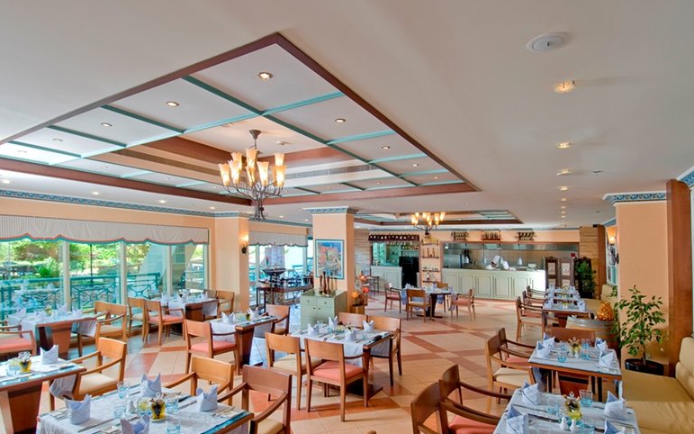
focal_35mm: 19
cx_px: 347
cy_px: 223
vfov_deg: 62.2
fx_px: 359
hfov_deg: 88.0
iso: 200
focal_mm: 12
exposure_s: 1/20
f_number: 7.1
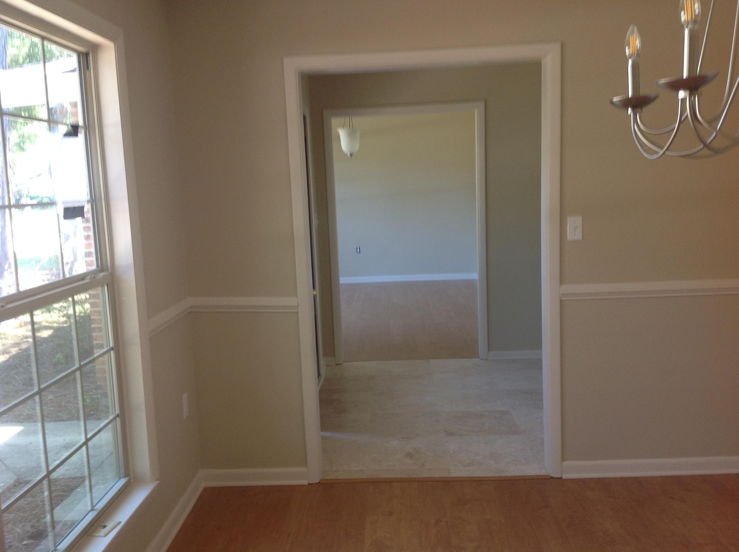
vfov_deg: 40.6
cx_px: 370
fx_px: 746
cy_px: 276
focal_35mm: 35
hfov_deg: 52.7
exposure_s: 1/30
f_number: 2.4
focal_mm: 4.28
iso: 50
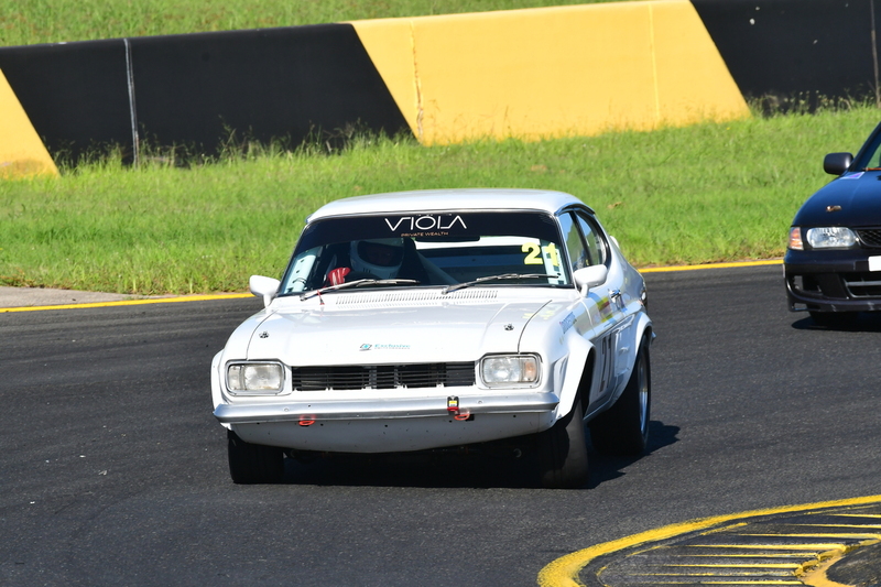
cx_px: 440
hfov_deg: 3.8
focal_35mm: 540
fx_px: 13211
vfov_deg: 2.5
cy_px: 294
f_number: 11
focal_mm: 360
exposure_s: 1/640
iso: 500
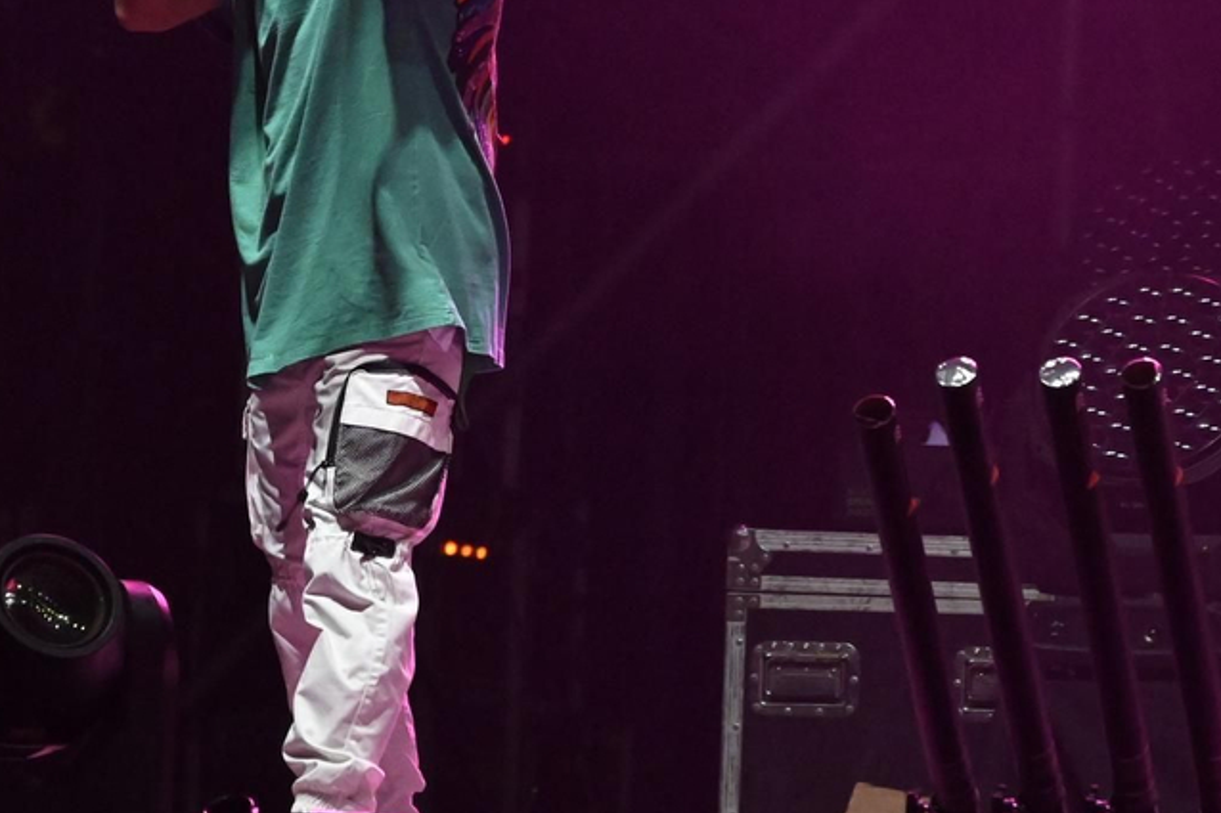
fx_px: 22954
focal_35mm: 677
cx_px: 329
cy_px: 145
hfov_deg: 3.0
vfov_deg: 2.0
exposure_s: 1/200
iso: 5000
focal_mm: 180
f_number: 6.3
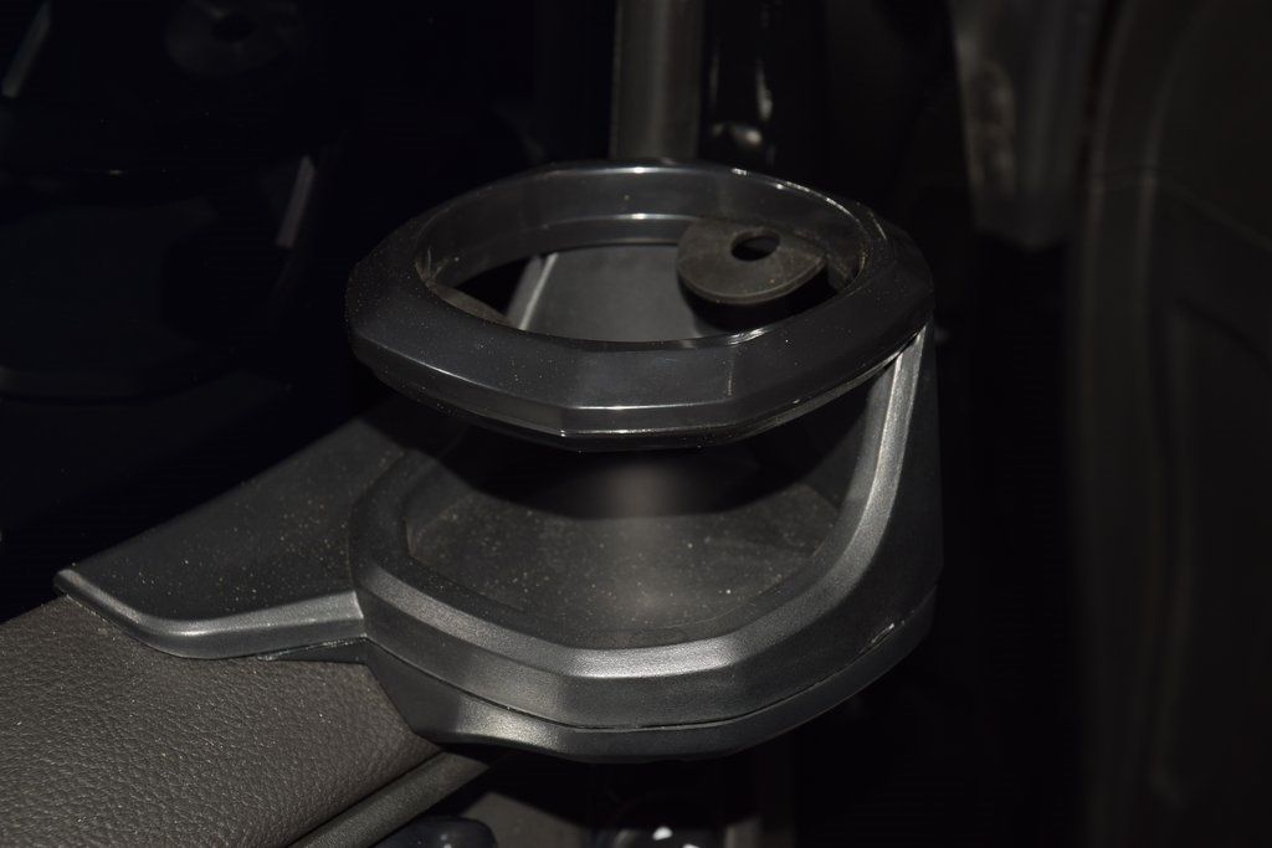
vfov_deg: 16.3
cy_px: 424
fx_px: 2968
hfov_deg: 24.2
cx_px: 636
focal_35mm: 84
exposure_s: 1/125
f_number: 8
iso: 100
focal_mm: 56
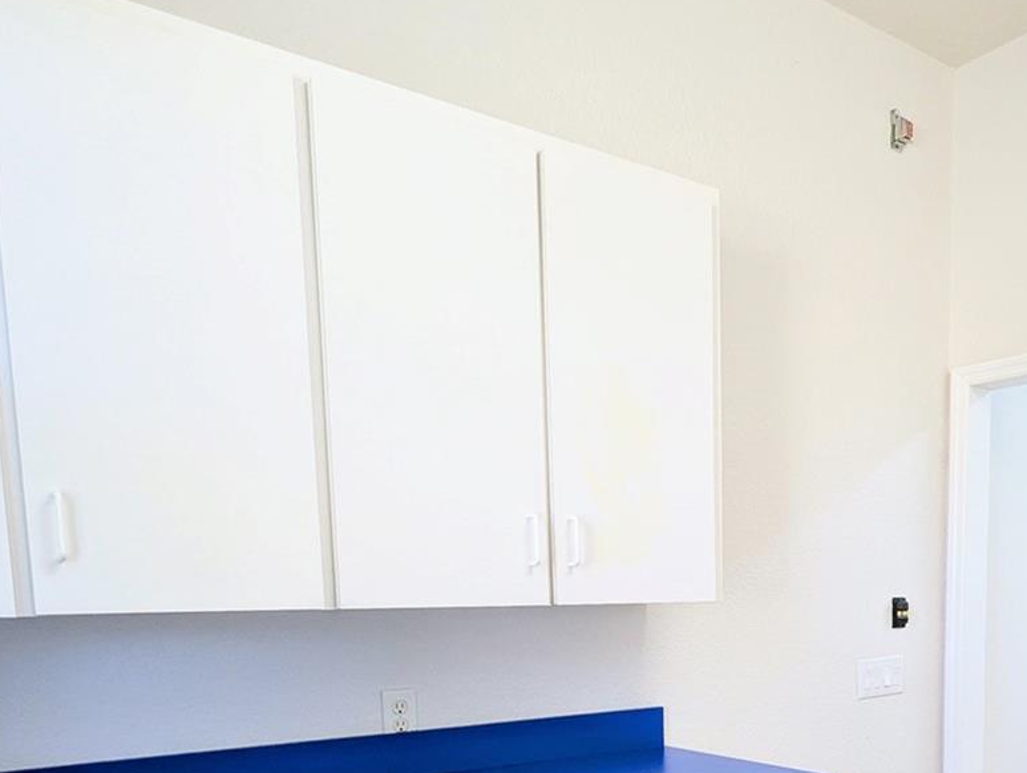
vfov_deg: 39.5
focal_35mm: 33
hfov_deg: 53.7
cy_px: 716
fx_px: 980
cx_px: 721
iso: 62
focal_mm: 2.35
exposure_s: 1/30
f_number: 2.2
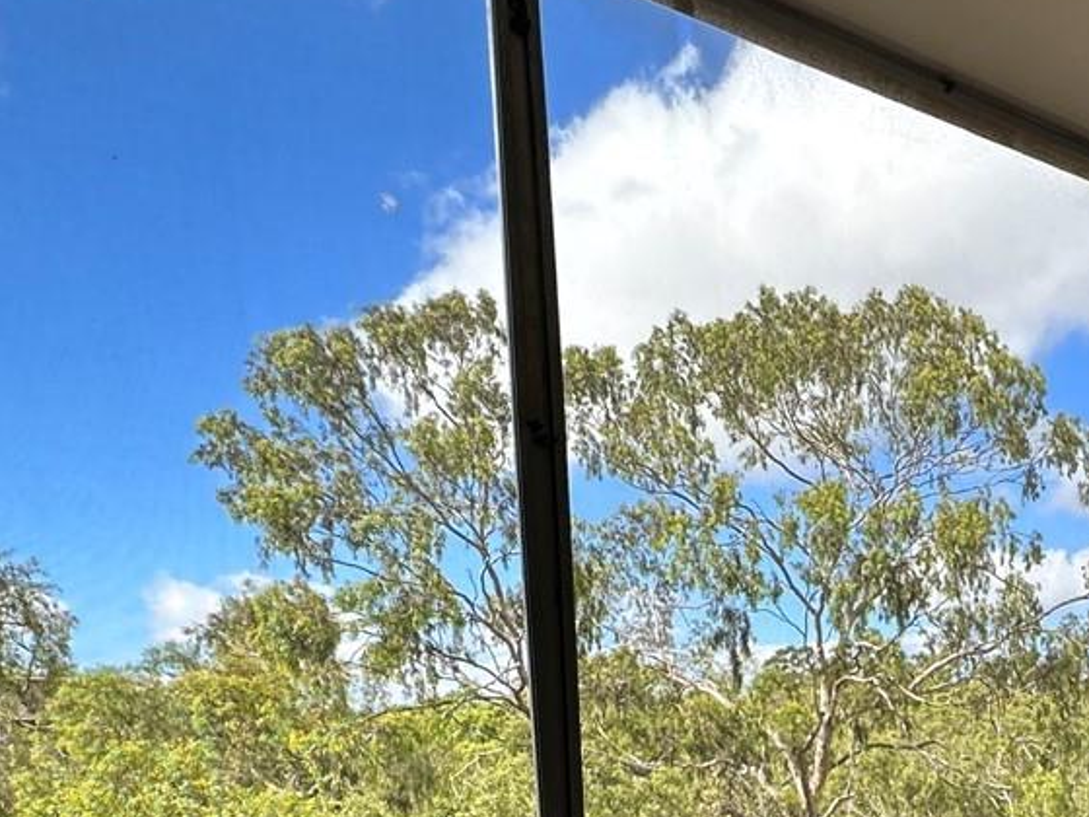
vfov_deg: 32.8
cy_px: 829
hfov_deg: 40.9
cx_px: 1087
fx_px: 1258
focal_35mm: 40
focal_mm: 2.22
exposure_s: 1/596
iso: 40
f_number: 2.2
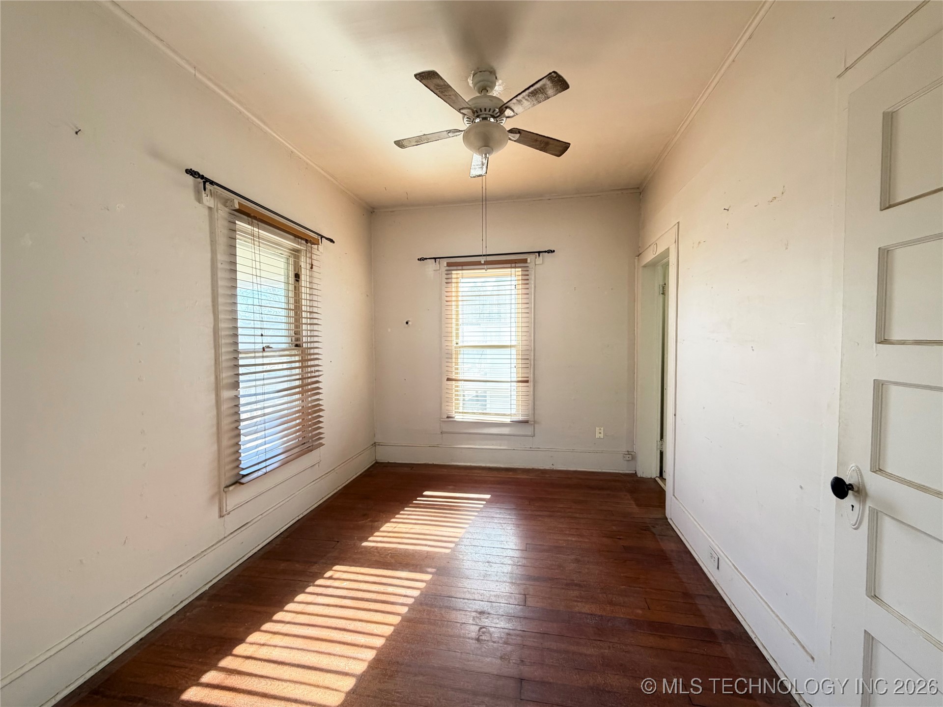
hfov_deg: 102.1
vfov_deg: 85.7
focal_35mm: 14
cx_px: 472
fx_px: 381
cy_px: 354
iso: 200
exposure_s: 1/121
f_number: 2.2
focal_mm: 2.22
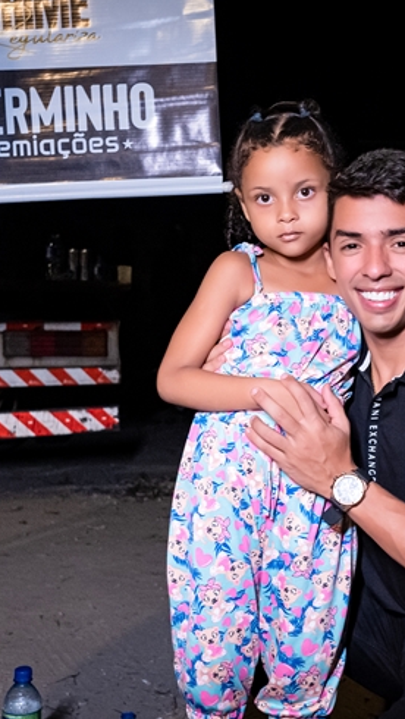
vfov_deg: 36.6
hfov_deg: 20.7
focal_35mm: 57
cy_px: 358
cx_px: 363
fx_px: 1087
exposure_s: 1/200
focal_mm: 24
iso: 2500
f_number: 2.8
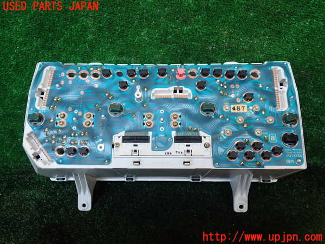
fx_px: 282
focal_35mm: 30
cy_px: 122
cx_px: 162
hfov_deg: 60.0
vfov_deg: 46.8
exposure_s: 1/100
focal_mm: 5.4
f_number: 2.3
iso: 100
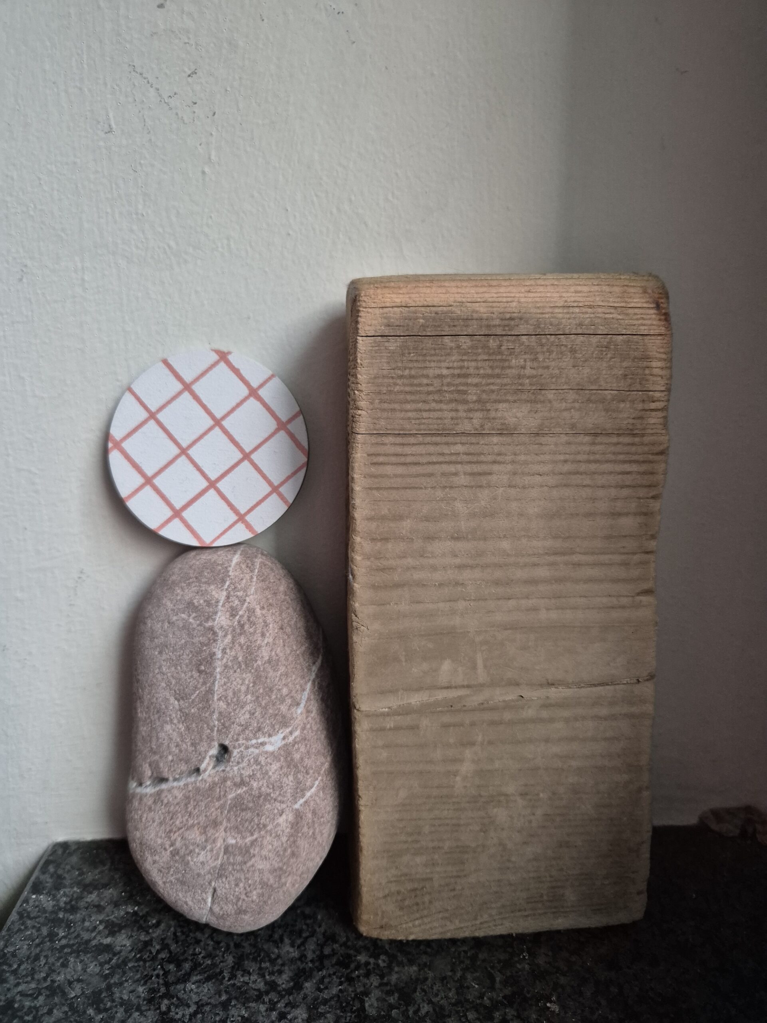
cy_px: 512
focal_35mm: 23
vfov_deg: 73.9
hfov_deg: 58.9
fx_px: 679
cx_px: 384
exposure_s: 1/100
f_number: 1.8
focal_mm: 5.4
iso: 1250
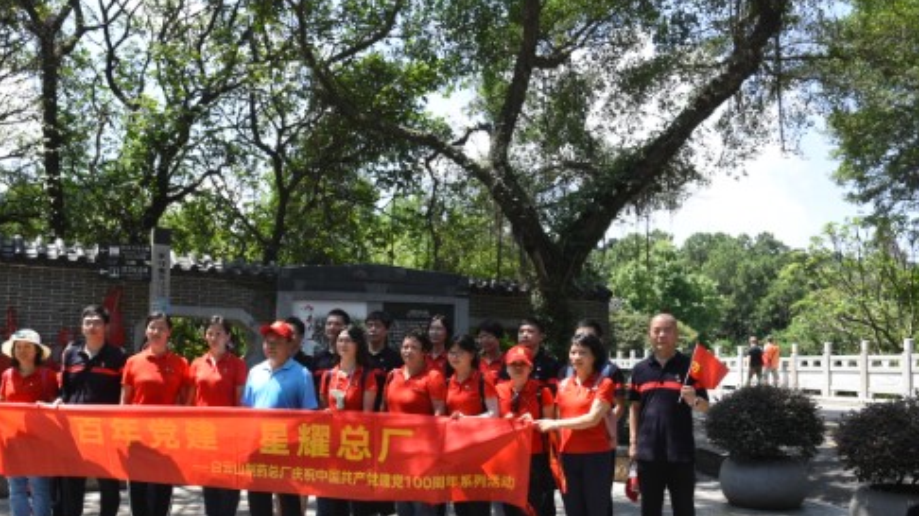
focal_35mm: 31
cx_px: 426
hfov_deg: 62.6
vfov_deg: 37.6
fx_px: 755
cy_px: 312
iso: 500
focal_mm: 24
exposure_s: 1/400
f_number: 7.1
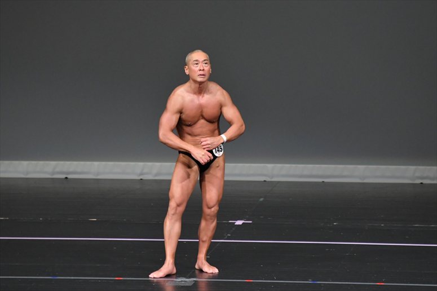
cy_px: 146
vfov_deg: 3.7
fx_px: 4550
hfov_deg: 5.5
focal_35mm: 375
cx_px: 218
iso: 4000
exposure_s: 1/400
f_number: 5.6
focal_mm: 250
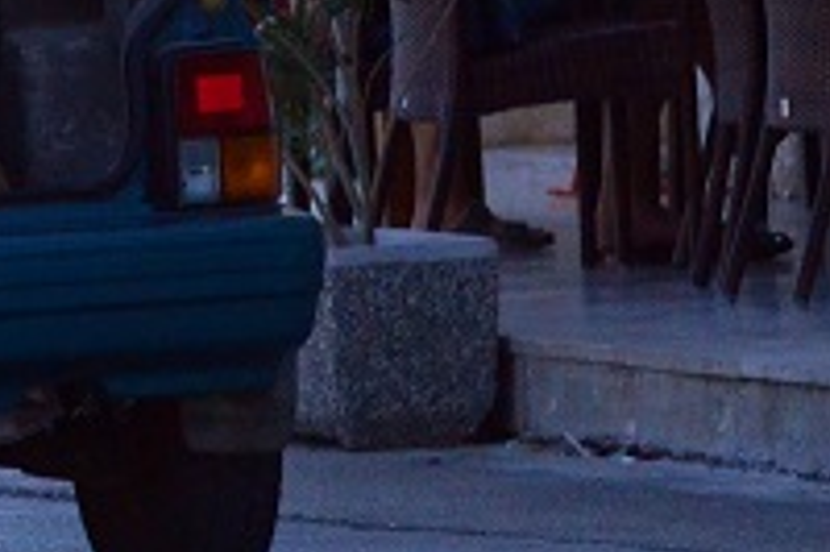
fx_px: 17600
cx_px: -706
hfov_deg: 2.7
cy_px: -523
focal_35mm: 764
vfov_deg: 1.8
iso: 2000
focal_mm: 102
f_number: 5.6
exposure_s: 1/8000
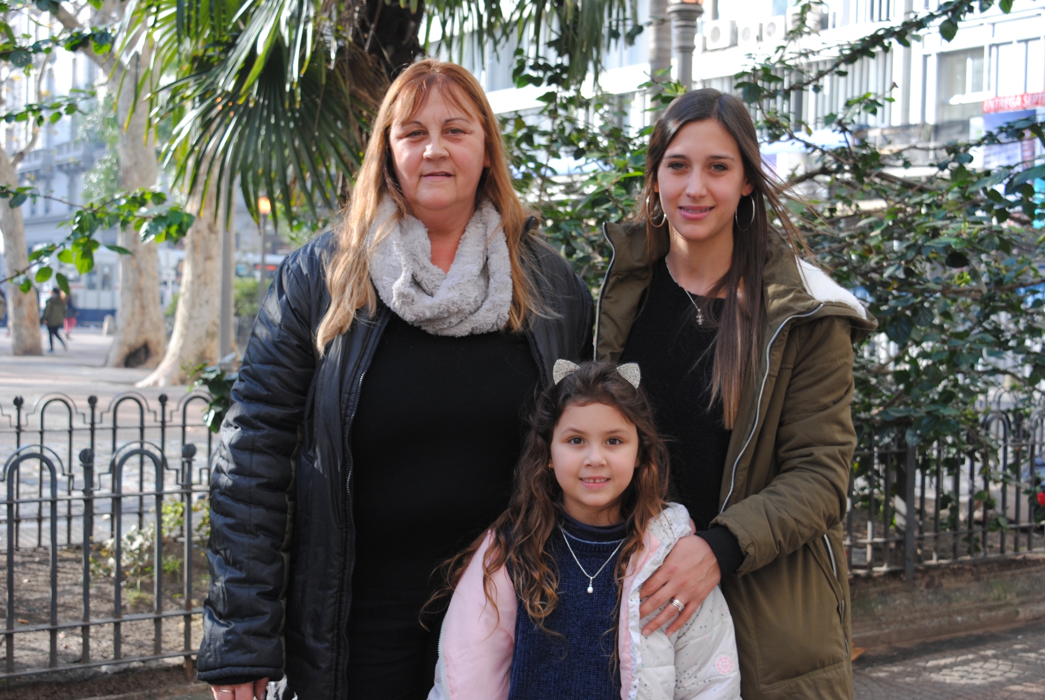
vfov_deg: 26.6
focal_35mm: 51
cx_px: 522
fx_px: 1482
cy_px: 350
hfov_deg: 38.8
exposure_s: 1/125
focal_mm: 34
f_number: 5.6
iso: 200
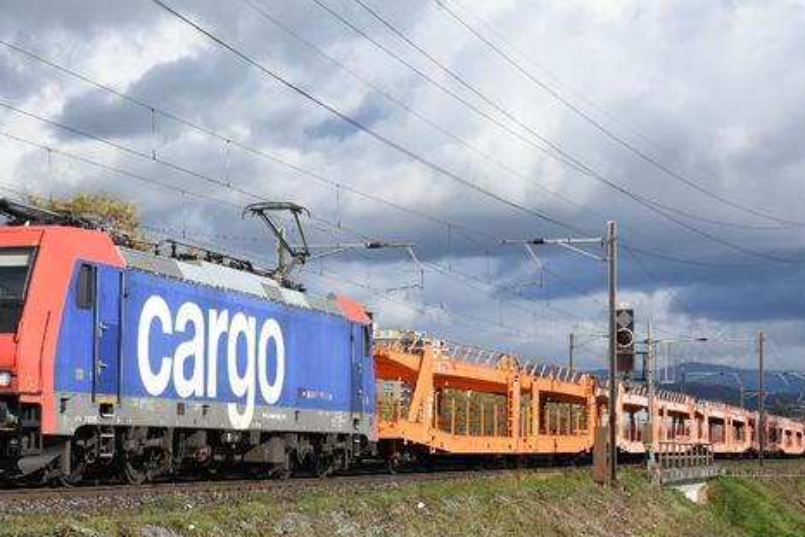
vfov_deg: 16.3
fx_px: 1879
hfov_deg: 24.1
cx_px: 301
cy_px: 302
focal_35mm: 84
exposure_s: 1/1250
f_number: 5.6
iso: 200
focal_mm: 34
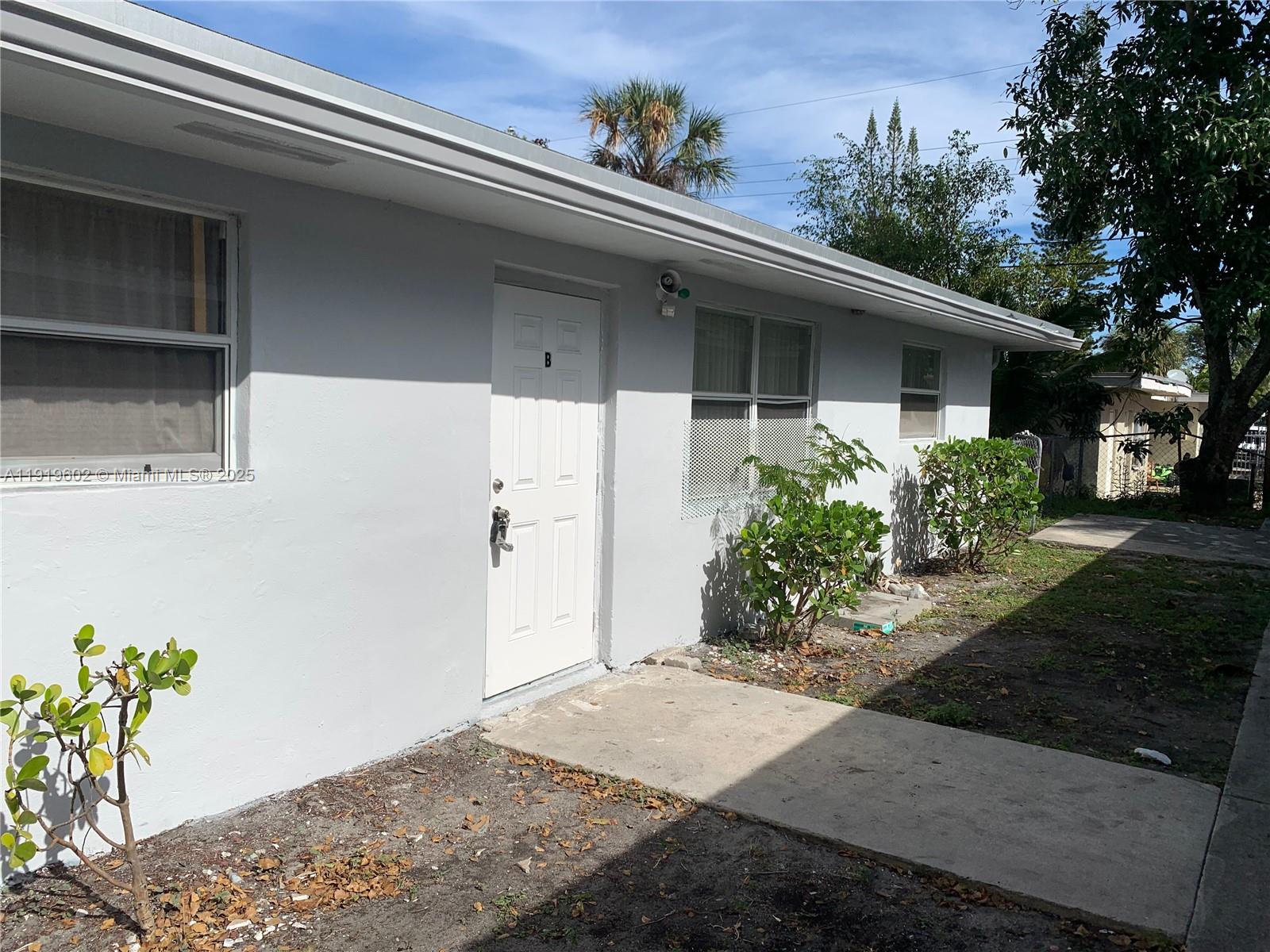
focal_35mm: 26
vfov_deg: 53.1
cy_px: 476
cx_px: 635
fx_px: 954
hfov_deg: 67.3
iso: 25
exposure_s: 1/4673
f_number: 1.8
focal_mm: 4.25
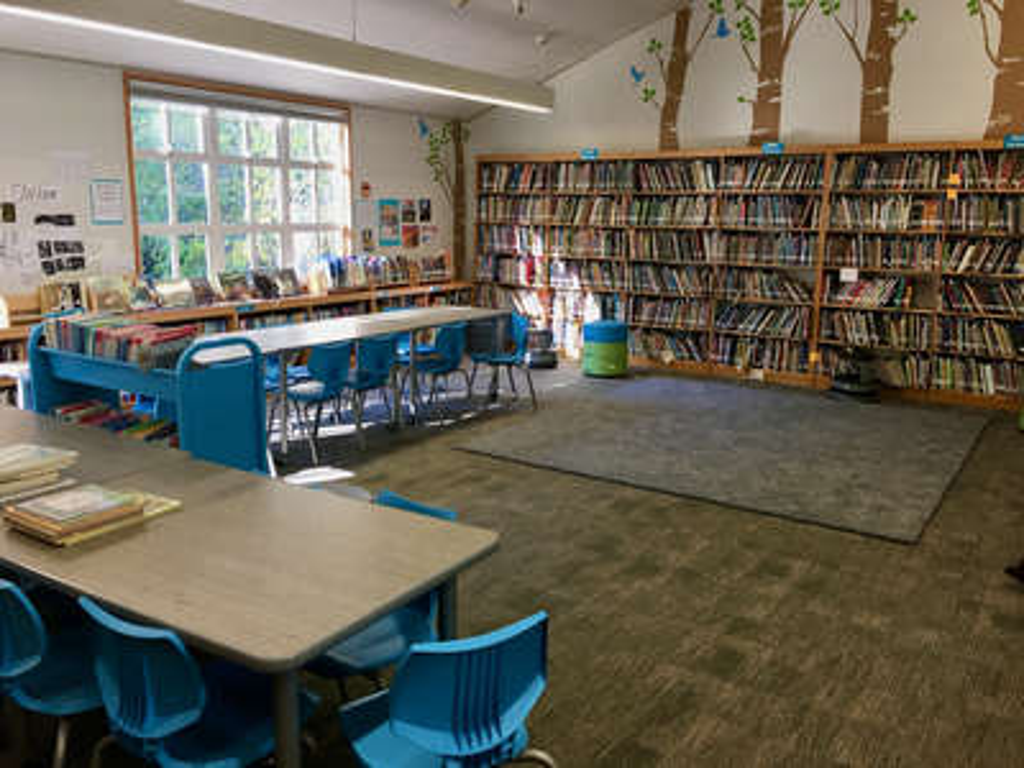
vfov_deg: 48.2
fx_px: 858
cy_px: 384
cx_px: 512
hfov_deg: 61.7
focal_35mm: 29
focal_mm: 4.15
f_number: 2.2
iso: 25
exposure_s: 1/15
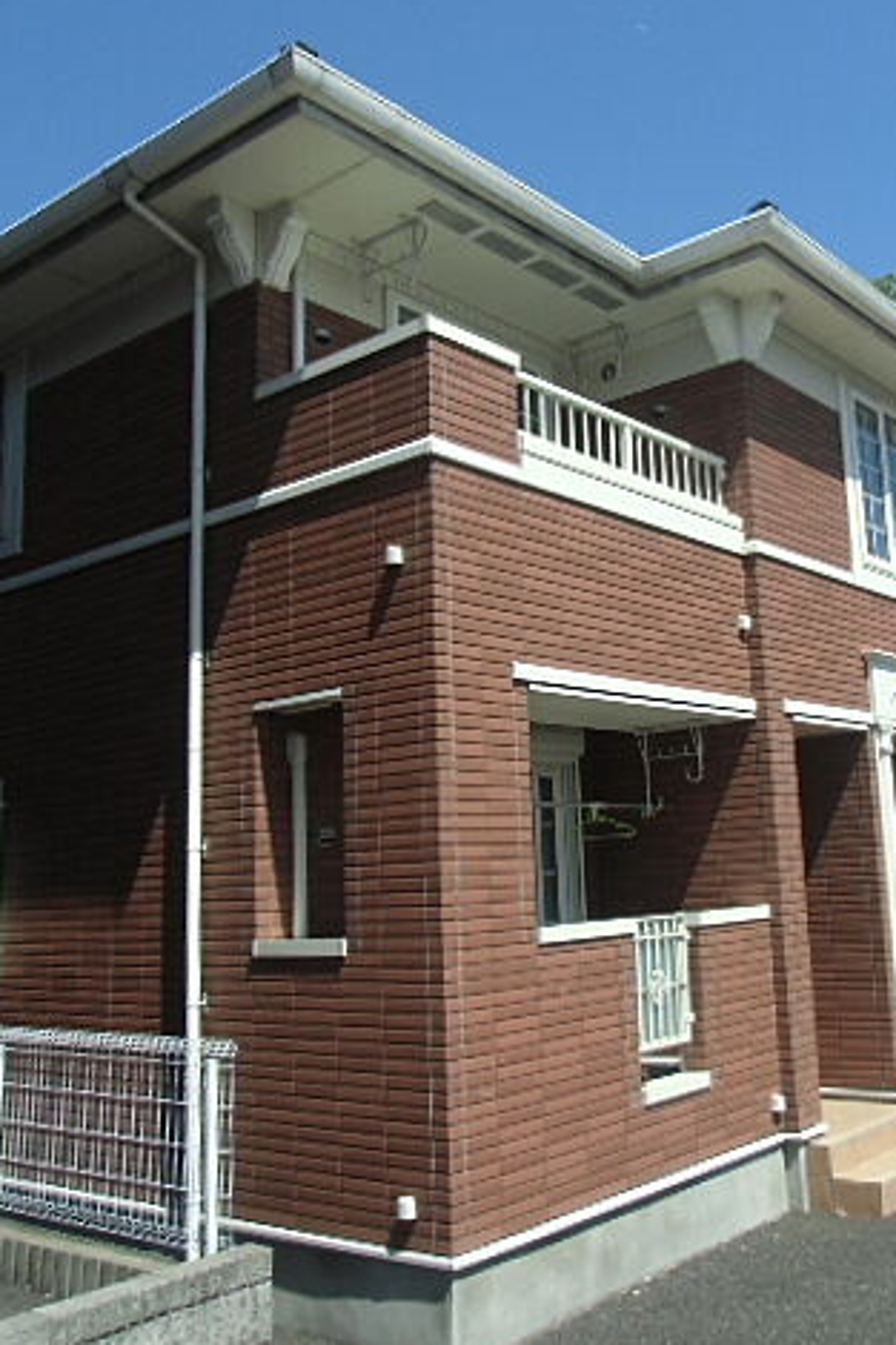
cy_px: 670
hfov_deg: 38.3
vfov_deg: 55.8
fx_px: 1270
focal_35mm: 34
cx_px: 618
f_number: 3
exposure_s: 1/640
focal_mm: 4.24
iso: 64
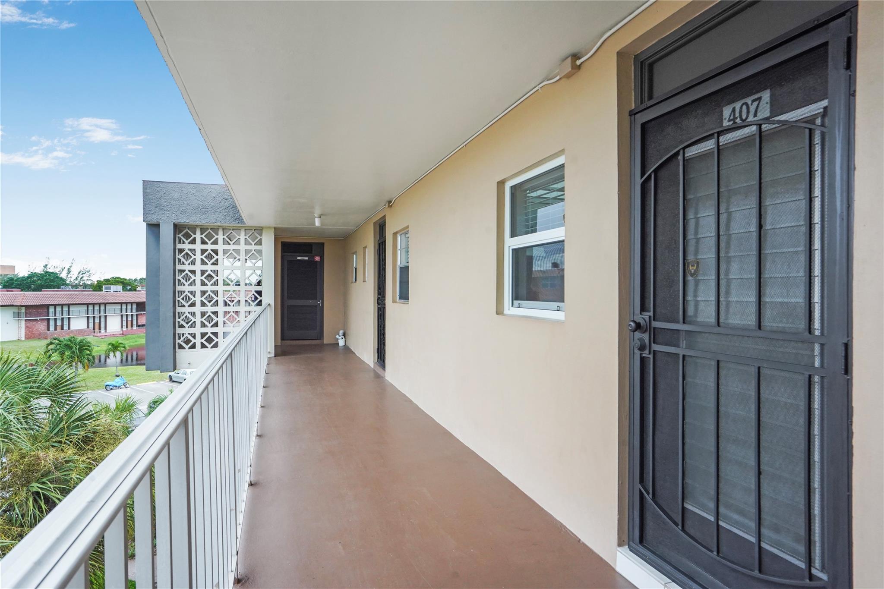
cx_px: 442
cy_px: 294
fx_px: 491
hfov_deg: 84.0
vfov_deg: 61.9
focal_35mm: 20
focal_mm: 20
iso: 1600
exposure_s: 1/200
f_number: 10
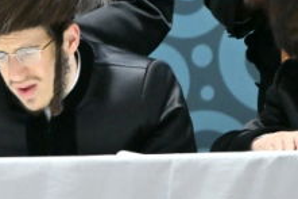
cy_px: 26
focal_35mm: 1393
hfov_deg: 1.5
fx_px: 11522
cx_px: -263
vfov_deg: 1.0
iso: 400
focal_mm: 200
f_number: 2.8
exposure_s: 1/160
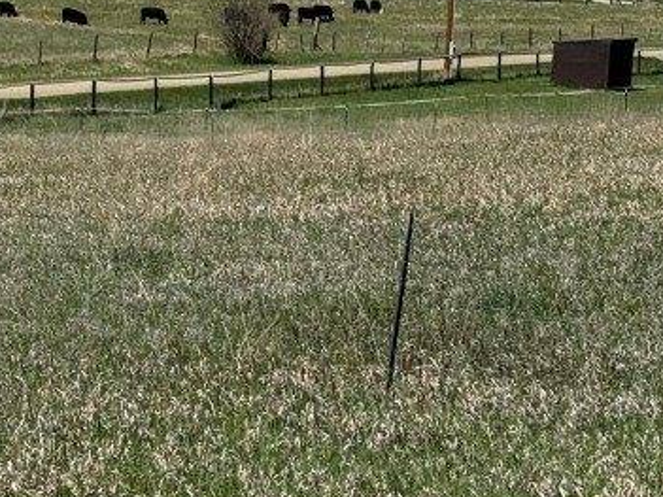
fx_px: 2681
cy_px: 60
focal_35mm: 140
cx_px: -283
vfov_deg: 10.5
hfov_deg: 13.4
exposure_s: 1/6024
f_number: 1.78
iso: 64
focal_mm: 6.76
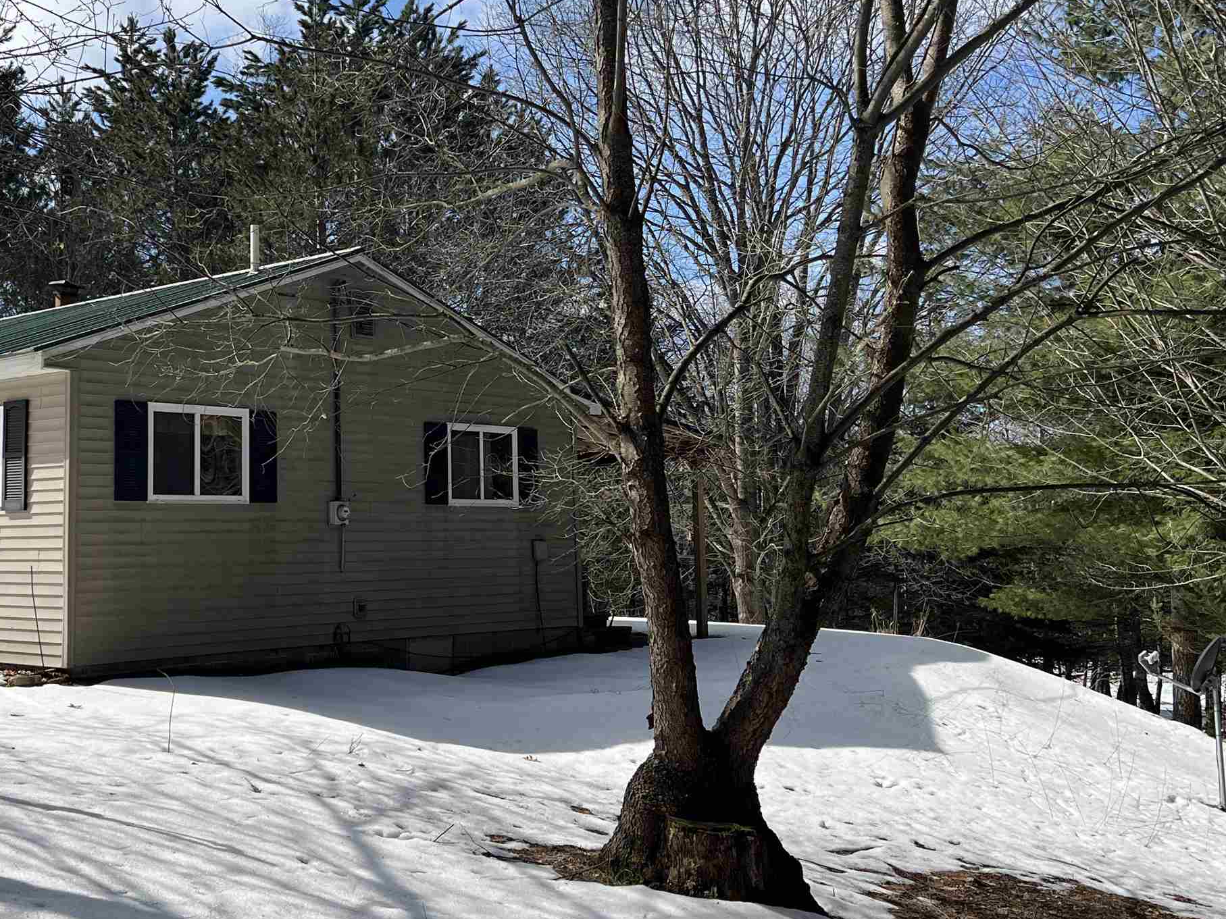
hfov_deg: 41.6
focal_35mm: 44
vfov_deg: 32.8
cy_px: 393
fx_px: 1558
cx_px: 297
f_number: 1.5
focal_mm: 5.7
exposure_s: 1/5882
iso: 50
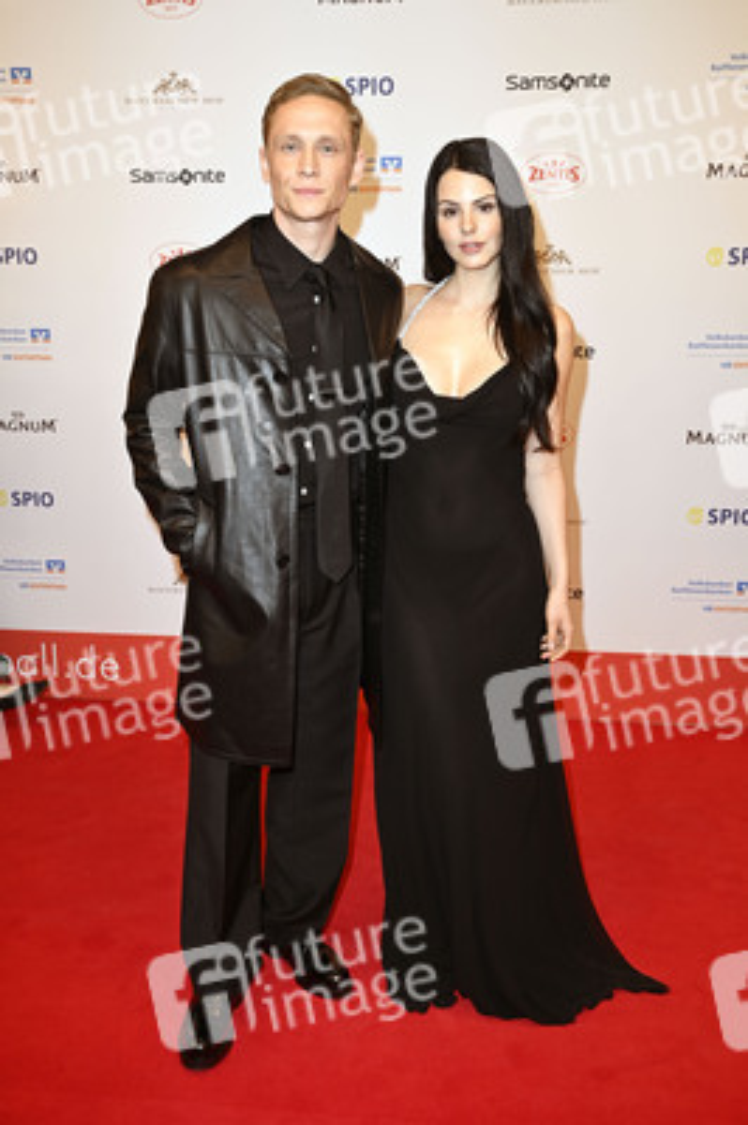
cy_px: 562
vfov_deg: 50.7
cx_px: 374
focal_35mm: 38
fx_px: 1186
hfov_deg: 35.0
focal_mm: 38
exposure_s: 1/200
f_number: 7.1
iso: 640
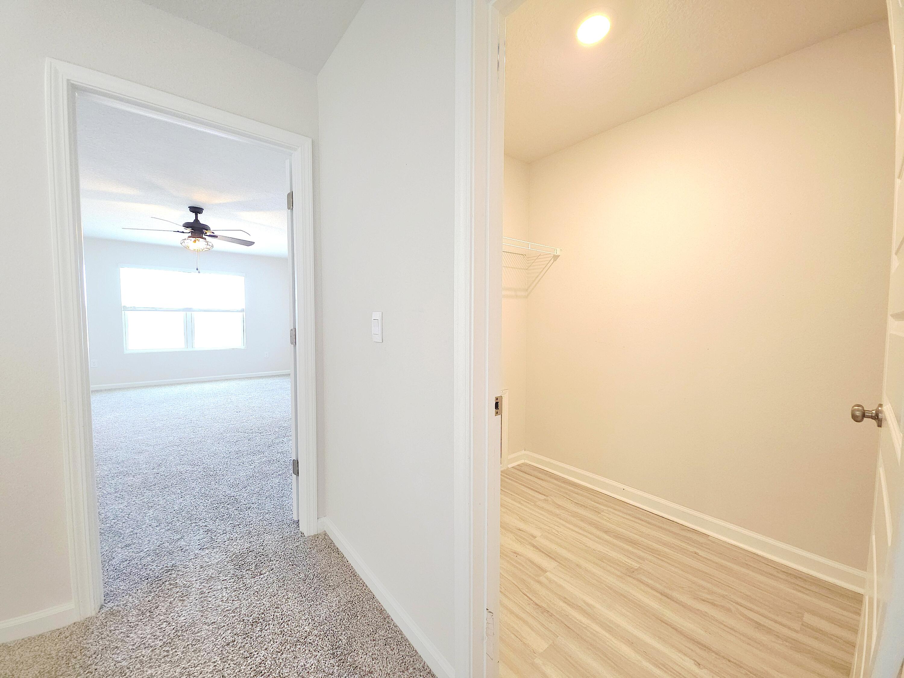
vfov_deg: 89.9
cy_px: 339
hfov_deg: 106.2
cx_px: 452
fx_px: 339
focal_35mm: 13
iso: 100
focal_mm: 2.2
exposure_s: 1/30
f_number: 1.9
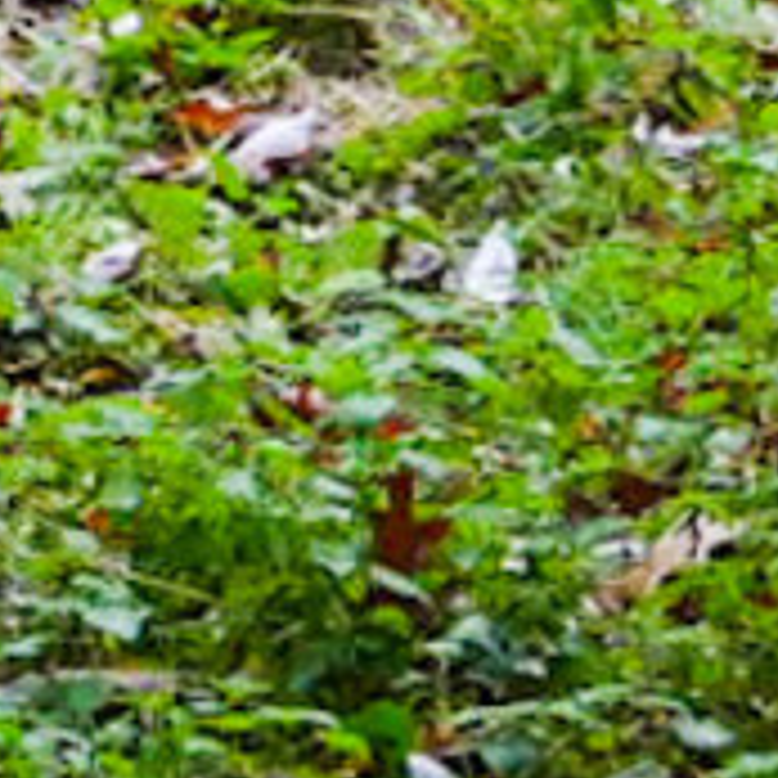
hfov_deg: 5.0
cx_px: 355
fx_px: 8874
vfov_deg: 4.9
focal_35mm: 349
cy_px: -1104
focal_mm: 25
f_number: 2.8
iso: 640
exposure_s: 1/125
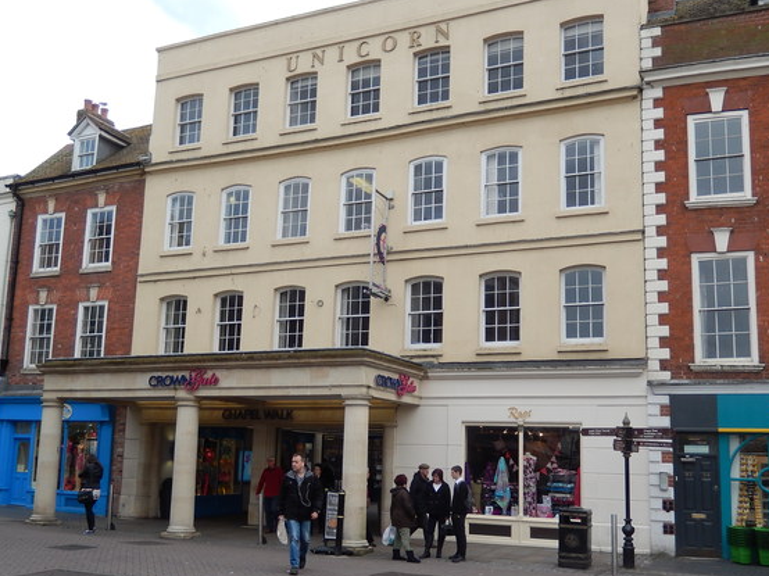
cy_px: 329
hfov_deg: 50.2
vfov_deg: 38.6
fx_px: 822
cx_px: 389
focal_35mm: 37
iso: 125
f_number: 3.8
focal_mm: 5.7
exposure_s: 1/250
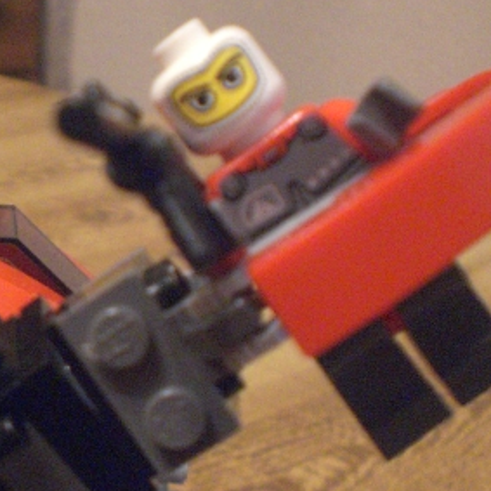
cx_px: 21
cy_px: 269
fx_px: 1220
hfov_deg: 22.1
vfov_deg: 22.8
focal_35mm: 76
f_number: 3.1
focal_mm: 6.3
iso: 800
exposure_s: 1/50
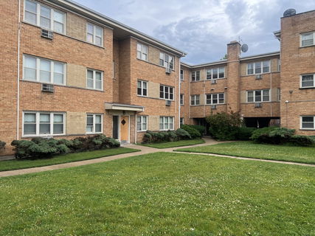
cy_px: 118
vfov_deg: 53.0
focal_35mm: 26
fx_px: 237
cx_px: 158
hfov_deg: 67.3
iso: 50
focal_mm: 5.7
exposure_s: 1/1196
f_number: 1.5
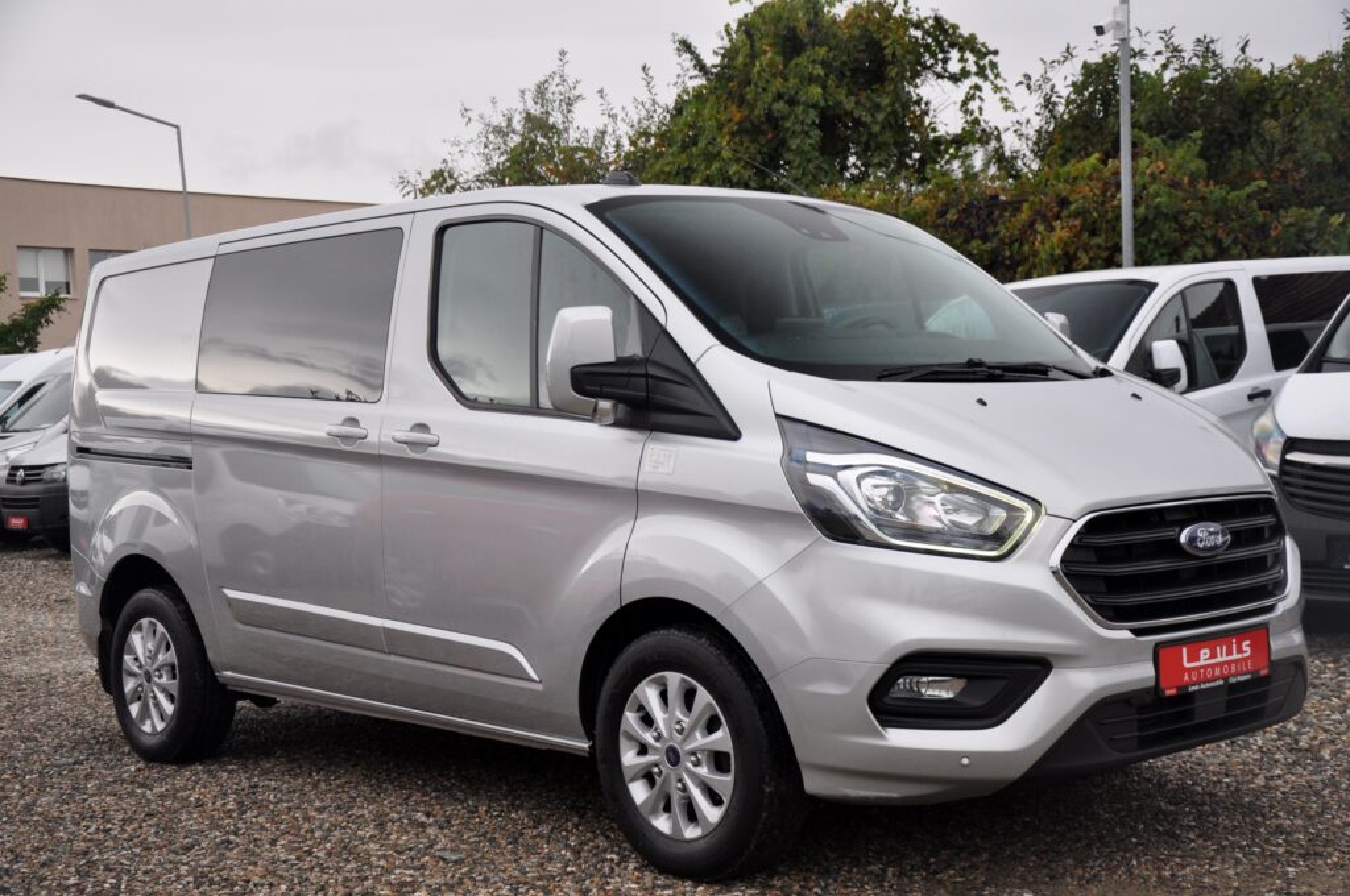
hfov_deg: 41.2
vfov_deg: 28.0
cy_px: 448
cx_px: 675
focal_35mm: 48
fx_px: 1798
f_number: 5
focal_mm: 32
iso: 500
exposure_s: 1/100
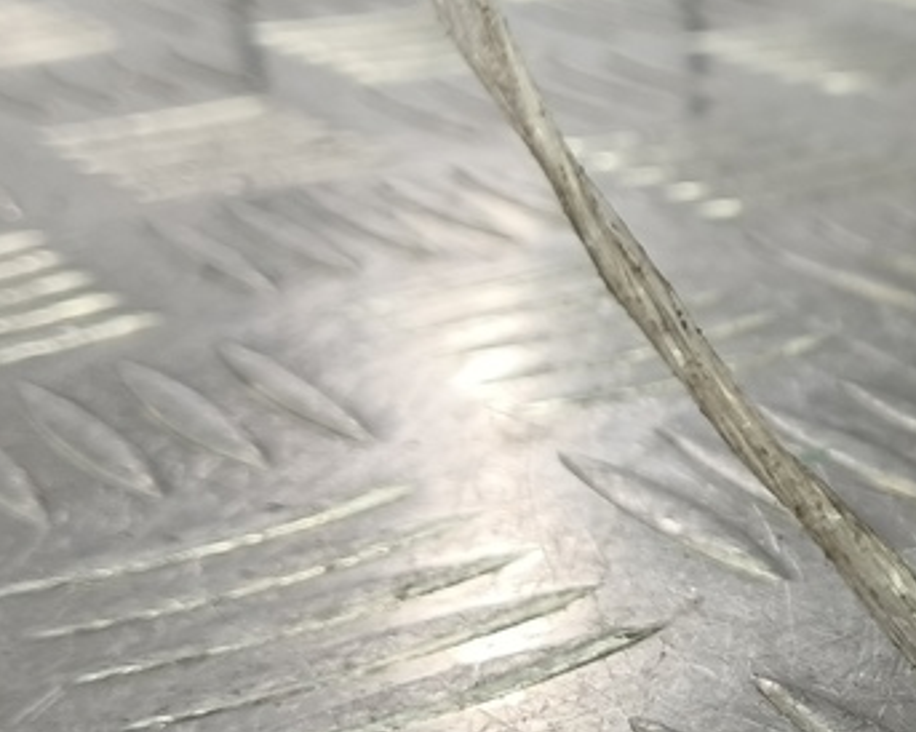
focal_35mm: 67
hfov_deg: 24.7
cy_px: 419
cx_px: 1186
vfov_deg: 22.8
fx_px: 1815
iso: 109
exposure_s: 1/50
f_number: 1.6
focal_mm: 4.11
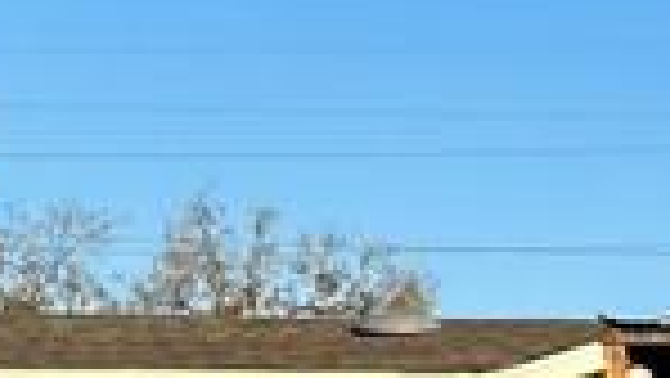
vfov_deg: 6.6
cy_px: 666
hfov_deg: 11.3
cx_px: 1088
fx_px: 3200
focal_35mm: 180
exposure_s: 1/2732
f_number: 1.78
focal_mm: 6.86
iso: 80
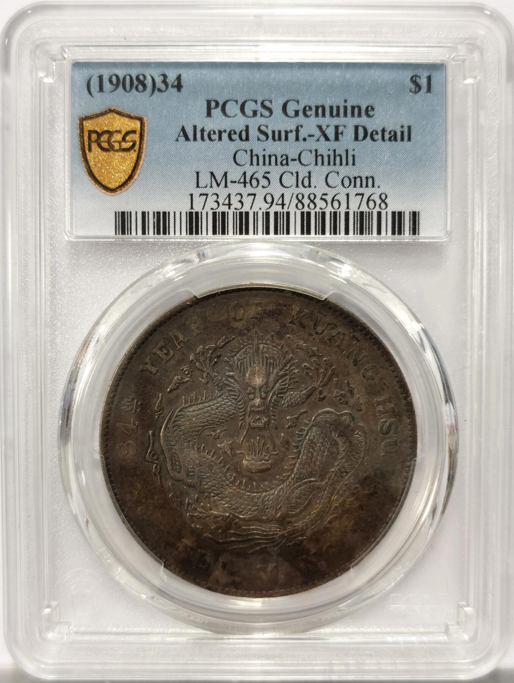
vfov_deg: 35.5
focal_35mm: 54
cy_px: 342
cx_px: 257
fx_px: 1067
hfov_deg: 27.1
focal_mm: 5.56
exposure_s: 1/100
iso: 125
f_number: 16
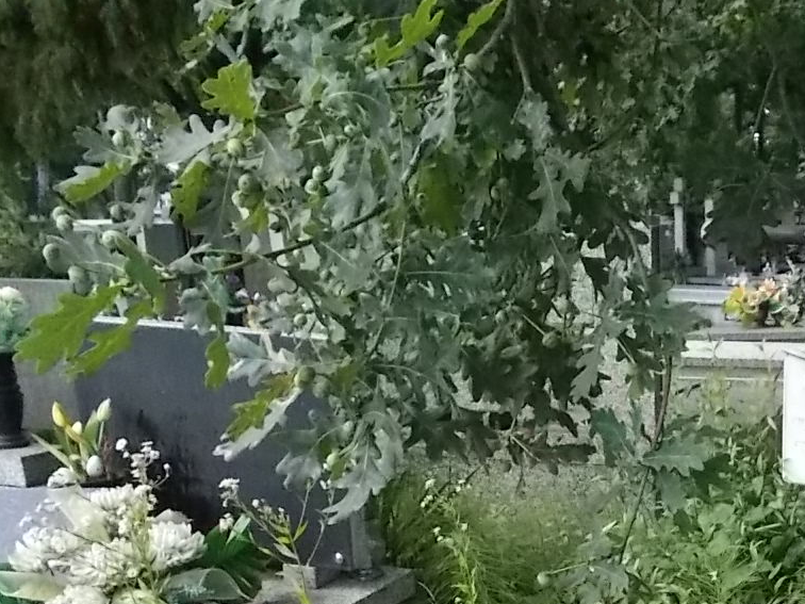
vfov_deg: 25.0
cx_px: 748
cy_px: 637
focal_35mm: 55
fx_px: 1279
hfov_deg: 32.9
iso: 400
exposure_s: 1/100
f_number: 8
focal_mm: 4.6
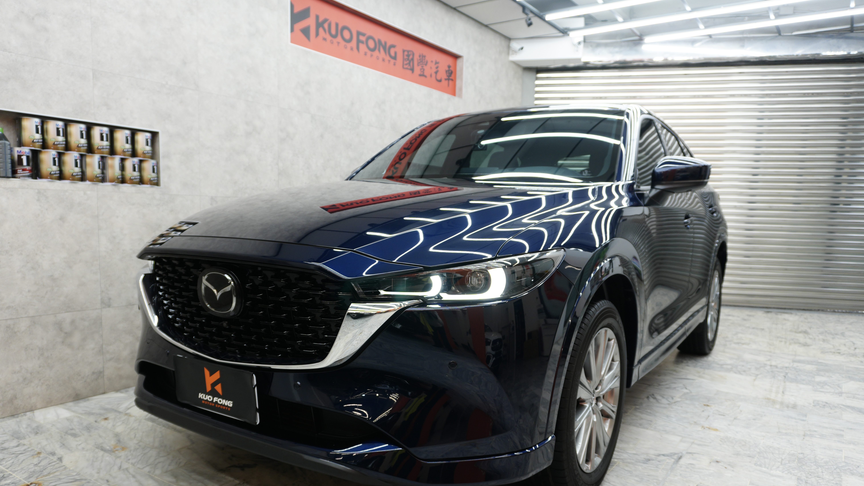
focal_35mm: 29
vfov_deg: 40.1
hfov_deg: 66.1
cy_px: 285
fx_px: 664
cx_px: 422
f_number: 3.5
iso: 200
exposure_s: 1/30
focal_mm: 18
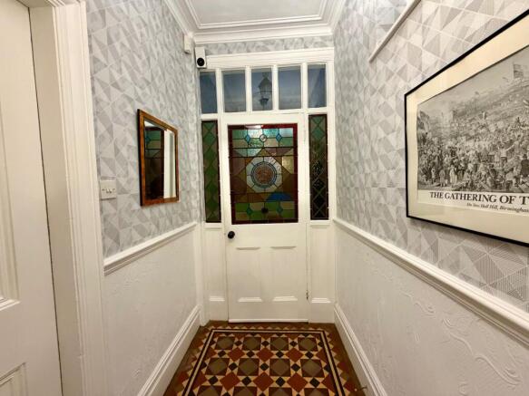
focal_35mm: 14
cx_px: 264
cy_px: 198
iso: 320
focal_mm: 2.22
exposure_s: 1/50
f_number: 2.2
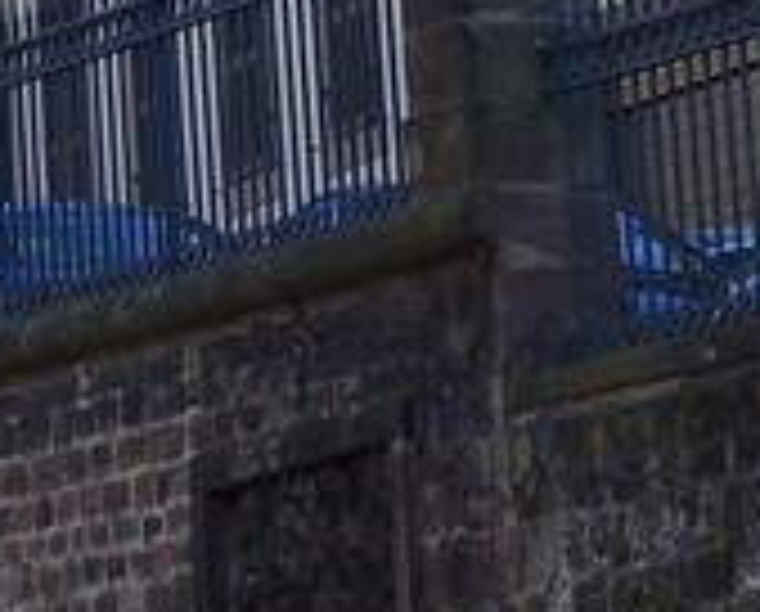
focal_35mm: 487
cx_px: -2631
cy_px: -1076
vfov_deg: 3.1
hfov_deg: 3.7
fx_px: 10979
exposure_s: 1/250
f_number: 10
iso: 200
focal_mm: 55
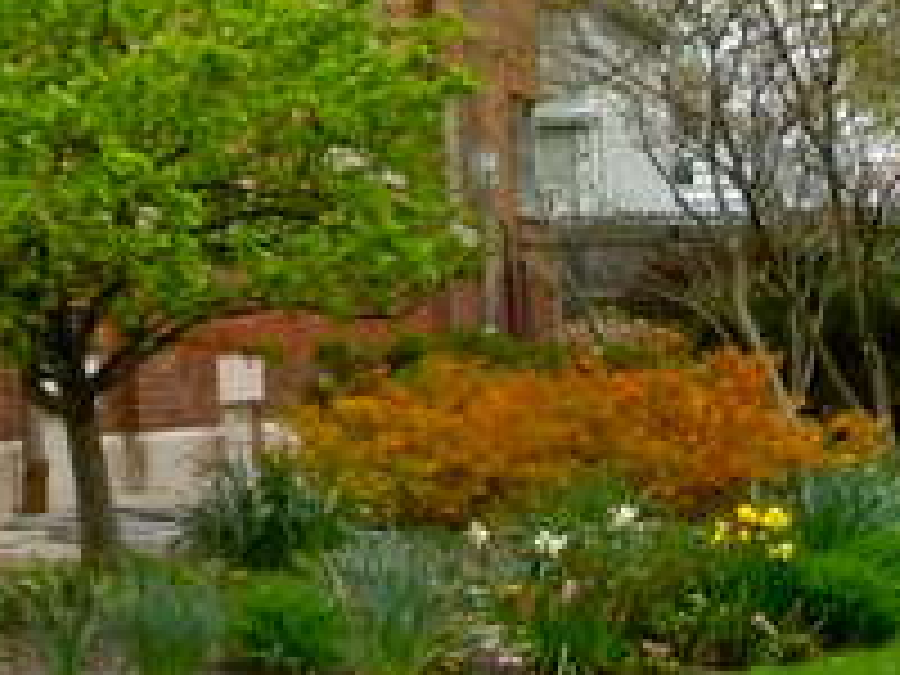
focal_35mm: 132
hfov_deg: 13.7
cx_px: -616
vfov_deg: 10.8
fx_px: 3432
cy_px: -369
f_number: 4
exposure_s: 1/250
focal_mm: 5.9
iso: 100
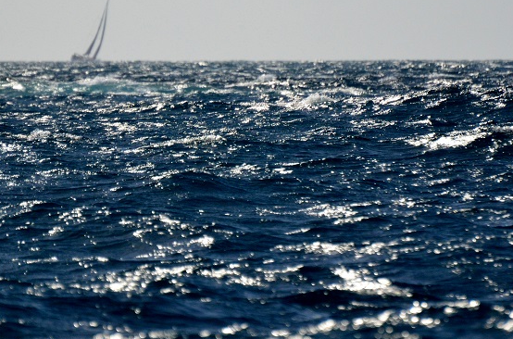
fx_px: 11538
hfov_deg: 2.5
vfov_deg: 1.7
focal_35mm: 812
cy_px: 50
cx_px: 248
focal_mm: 300
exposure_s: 1/8000
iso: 900
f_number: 5.6
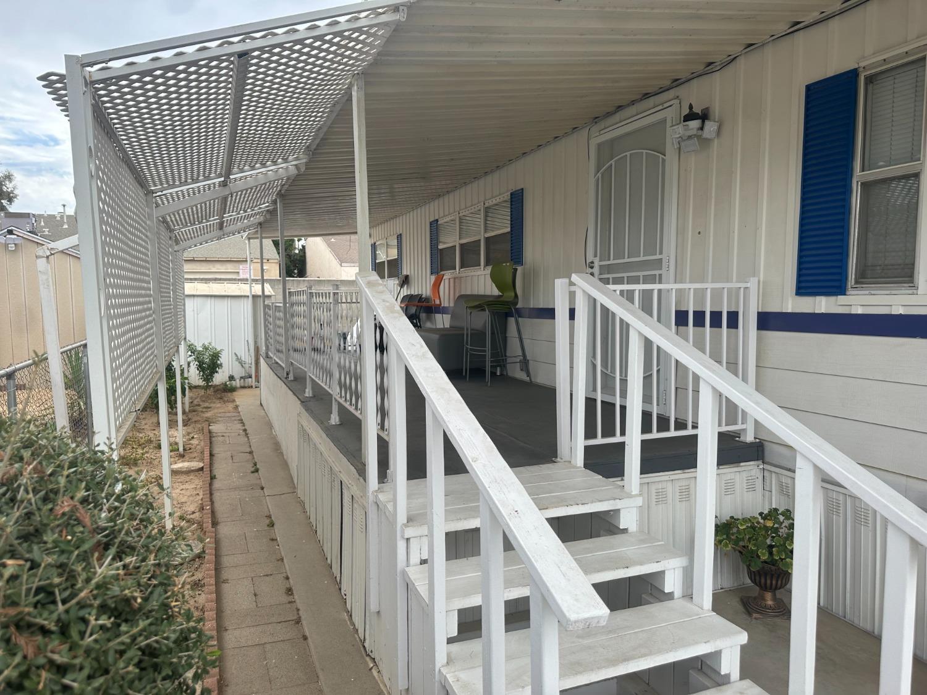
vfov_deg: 56.8
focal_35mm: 24
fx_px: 643
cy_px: 348
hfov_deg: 71.6
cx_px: 464
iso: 80
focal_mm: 6.86
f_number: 1.78
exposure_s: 1/604
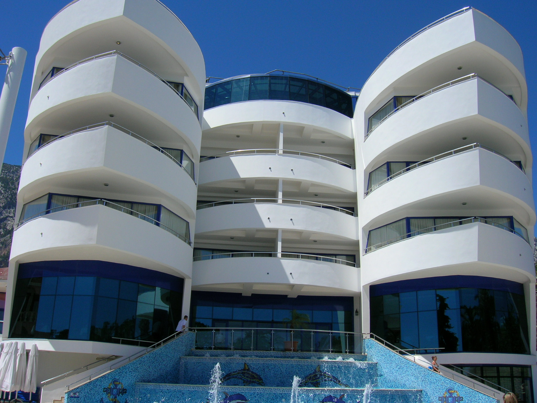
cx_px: 268
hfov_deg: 54.0
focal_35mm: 34
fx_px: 527
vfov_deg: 41.8
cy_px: 202
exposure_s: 1/688
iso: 50
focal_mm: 5.7
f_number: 4.9
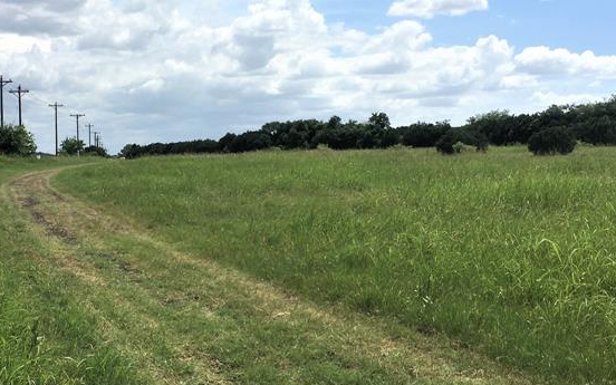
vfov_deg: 22.7
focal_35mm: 57
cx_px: 238
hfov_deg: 35.5
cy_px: 179
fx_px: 957
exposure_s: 1/2481
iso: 25
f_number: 2.2
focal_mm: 4.15
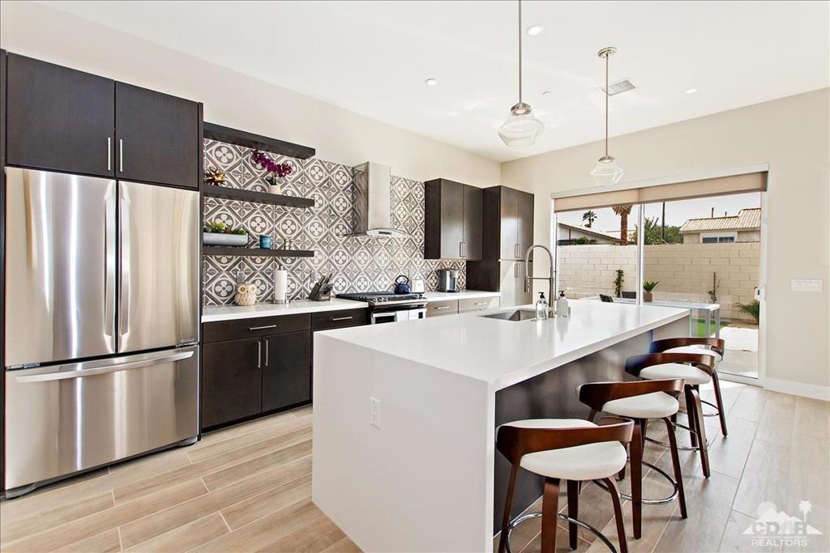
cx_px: 415
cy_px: 276
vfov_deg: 77.3
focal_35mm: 15
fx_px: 346
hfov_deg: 100.4
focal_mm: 10
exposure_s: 1/125
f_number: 4.5
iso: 320
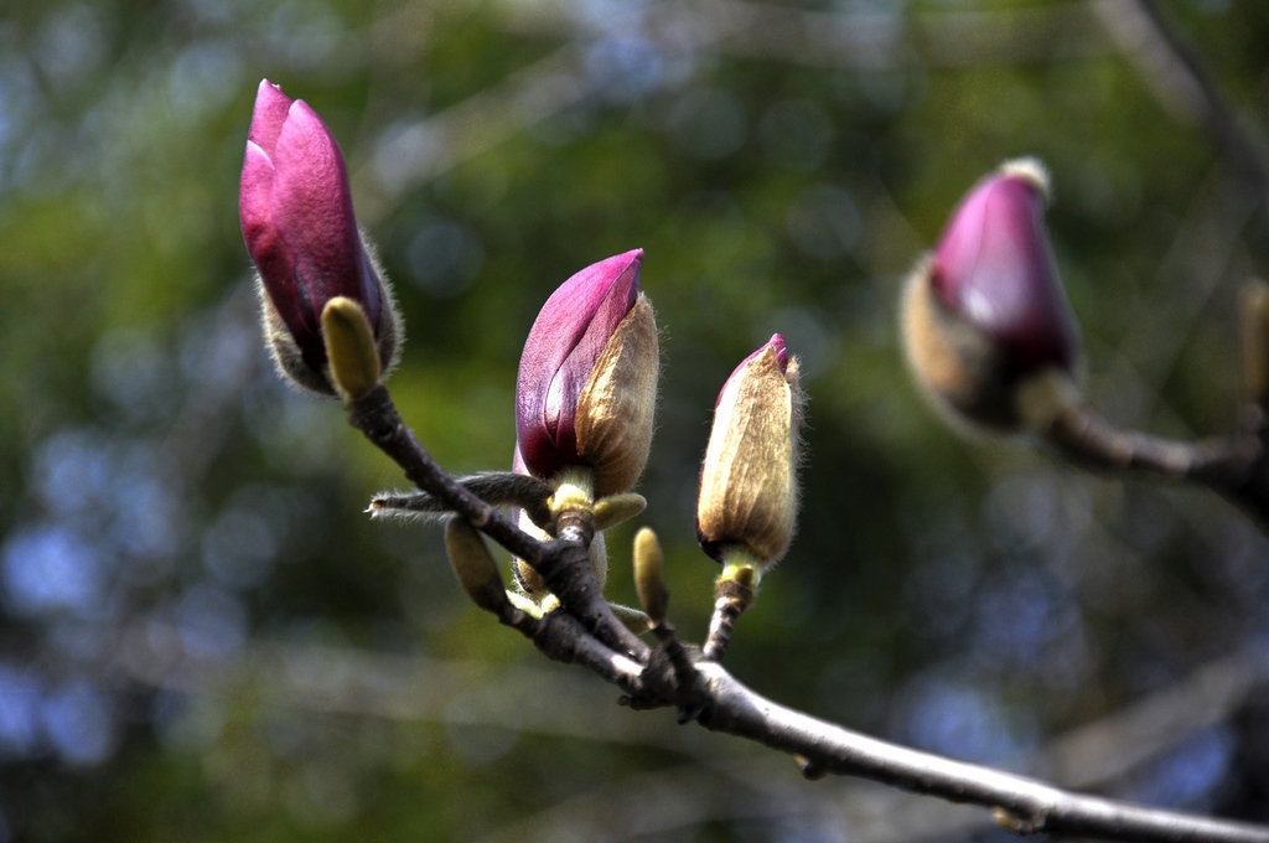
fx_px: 5545
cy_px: 422
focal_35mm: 158
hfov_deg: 13.1
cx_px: 634
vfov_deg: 8.7
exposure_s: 1/1600
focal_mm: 105
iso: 200
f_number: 5.6
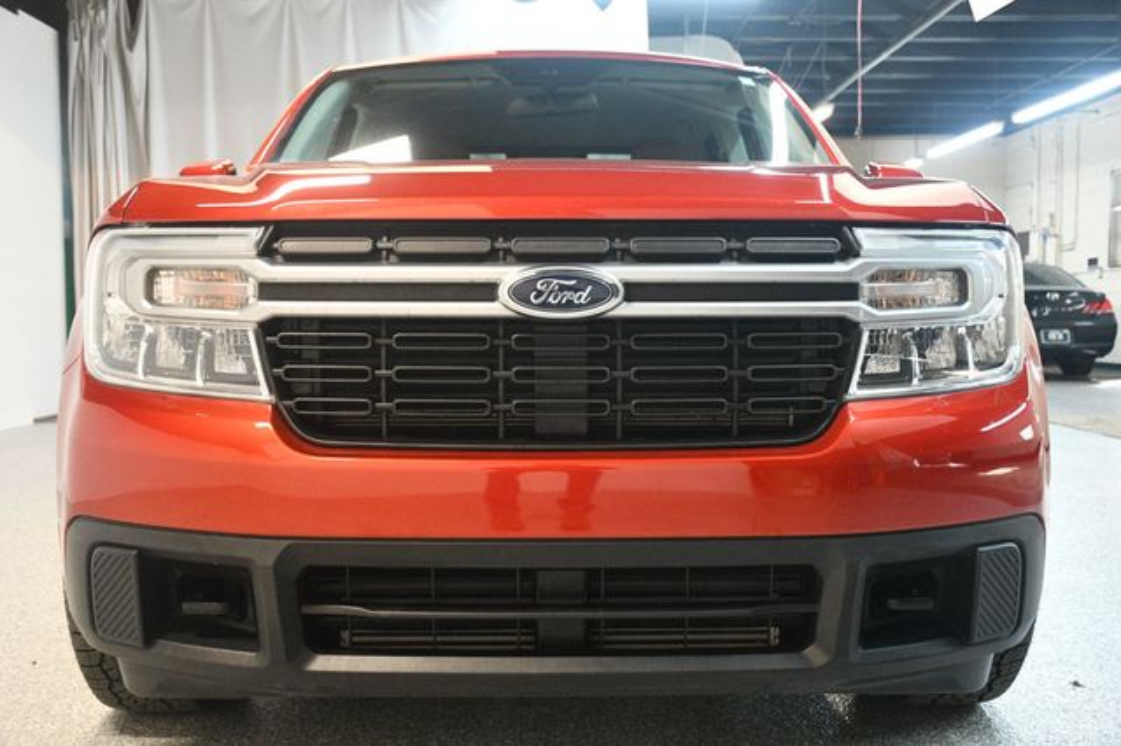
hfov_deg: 53.2
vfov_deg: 36.8
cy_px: 373
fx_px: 1120
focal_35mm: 36
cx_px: 560
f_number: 3.8
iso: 3200
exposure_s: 1/80
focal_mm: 24
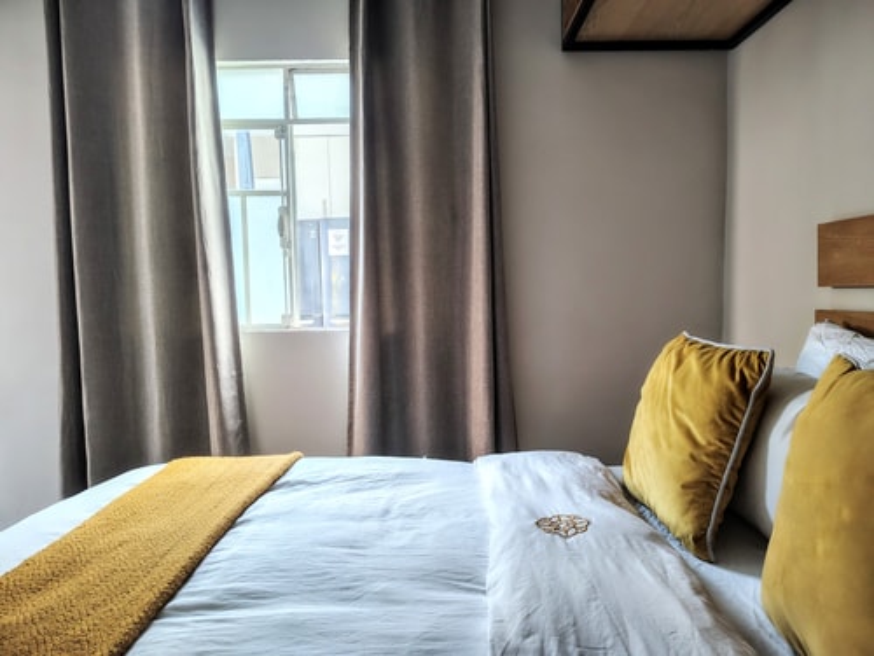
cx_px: 437
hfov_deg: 71.6
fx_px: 606
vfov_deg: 56.8
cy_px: 328
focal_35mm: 24
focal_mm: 5.56
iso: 463
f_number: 1.8
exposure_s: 1/120
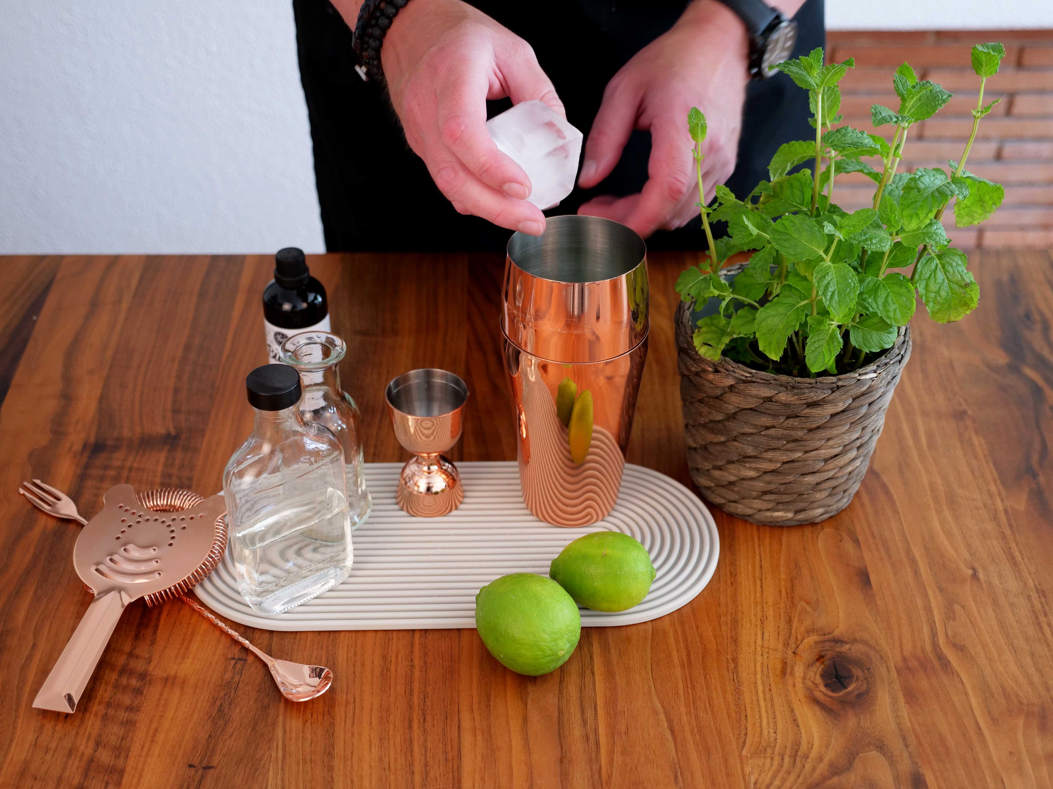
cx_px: 526
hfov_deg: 36.8
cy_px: 394
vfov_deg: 28.0
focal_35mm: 52
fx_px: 1582
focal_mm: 26
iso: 400
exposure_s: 1/60
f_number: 2.8
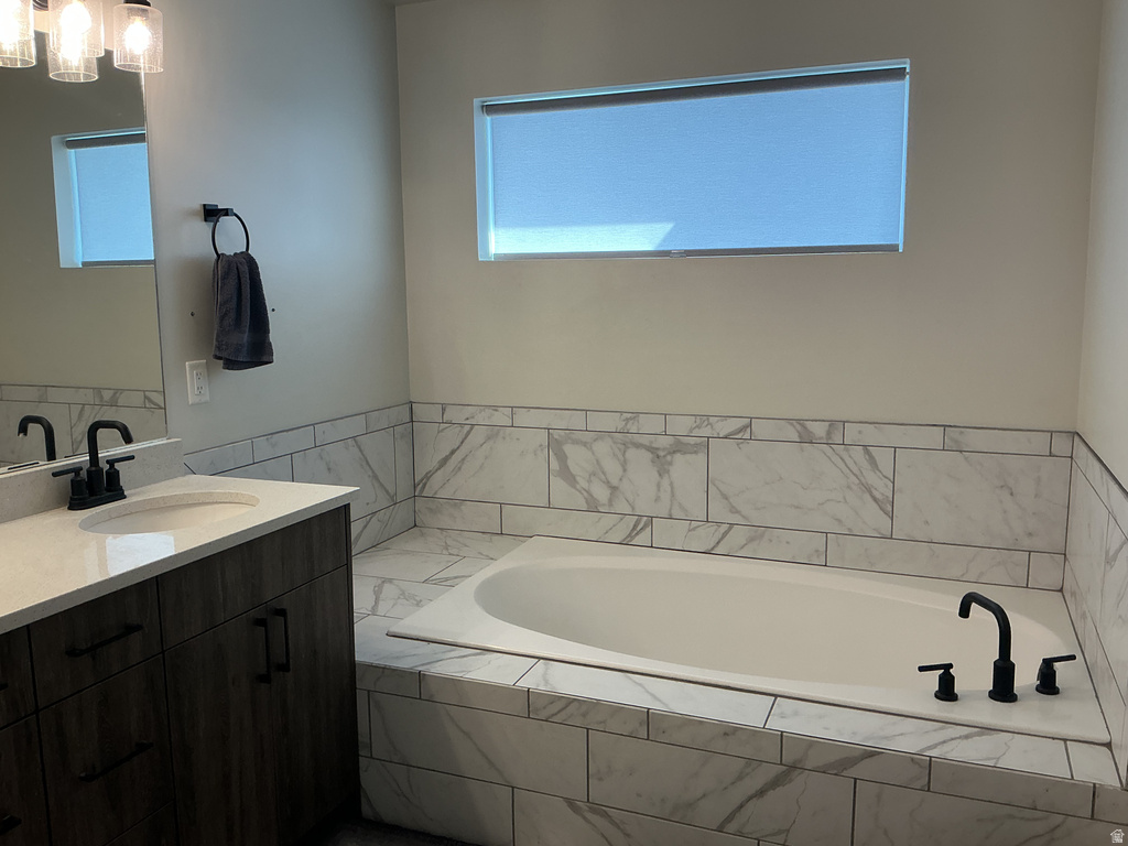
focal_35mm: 29
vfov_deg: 48.2
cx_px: 564
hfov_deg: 61.7
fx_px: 945
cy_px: 423
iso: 32
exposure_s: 1/60
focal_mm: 3
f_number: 1.8
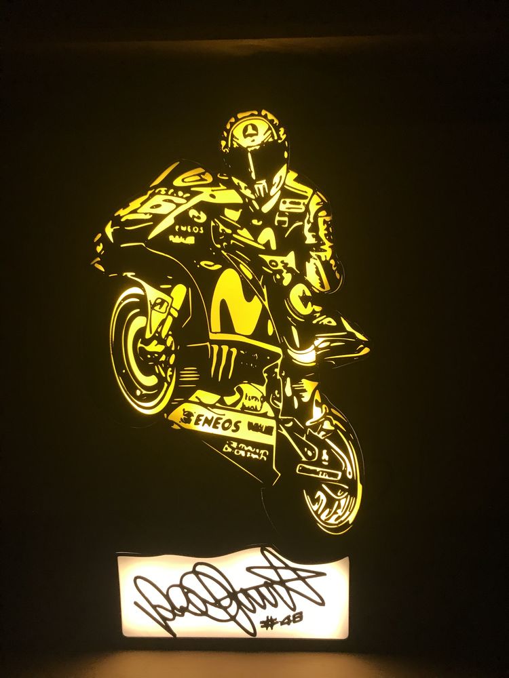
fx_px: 549
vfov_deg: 63.4
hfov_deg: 49.7
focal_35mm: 28
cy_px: 339
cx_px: 254
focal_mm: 3.99
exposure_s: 1/25
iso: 40
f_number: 1.8
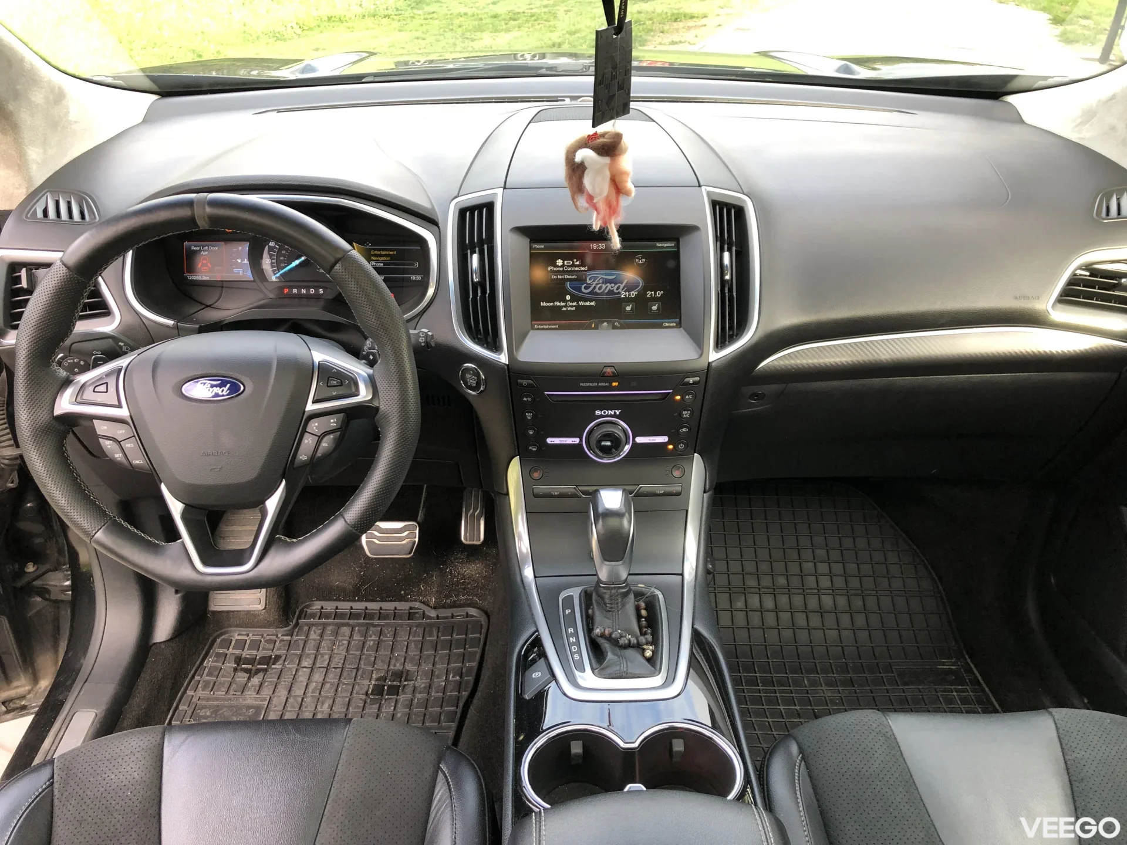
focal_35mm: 28
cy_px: 422
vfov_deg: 49.7
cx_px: 564
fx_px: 912
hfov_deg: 63.4
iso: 32
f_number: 1.8
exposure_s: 1/40
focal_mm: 4
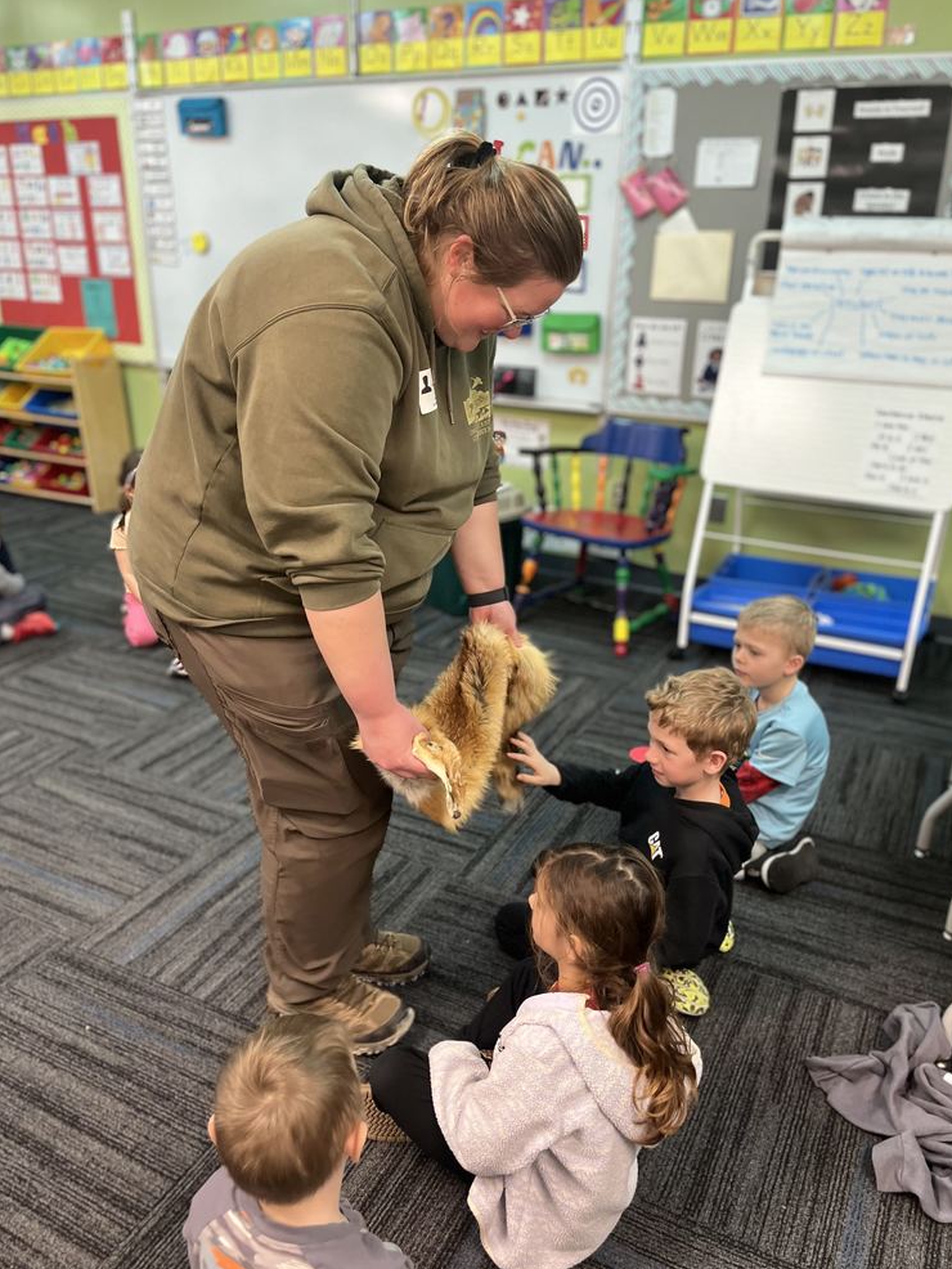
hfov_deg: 51.4
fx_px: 990
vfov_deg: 65.3
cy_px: 655
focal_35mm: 27
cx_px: 472
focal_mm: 5.1
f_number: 1.6
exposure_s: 1/60
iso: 200
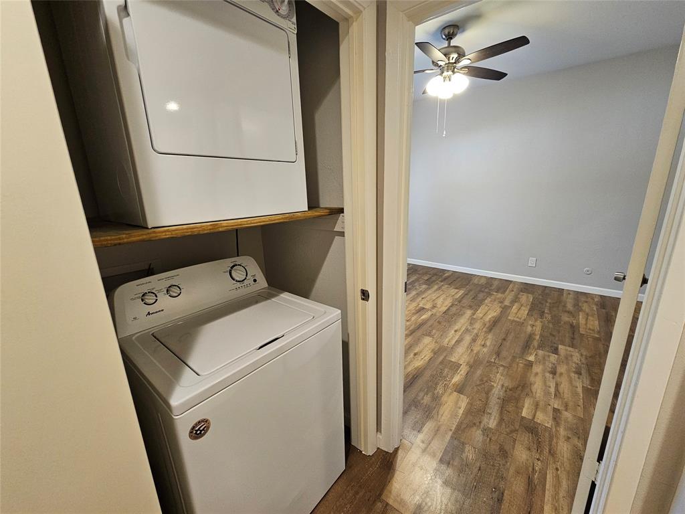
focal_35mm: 13
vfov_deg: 89.9
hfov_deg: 106.2
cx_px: 342
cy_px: 257
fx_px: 257
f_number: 2.2
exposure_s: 1/60
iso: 320
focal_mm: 2.2
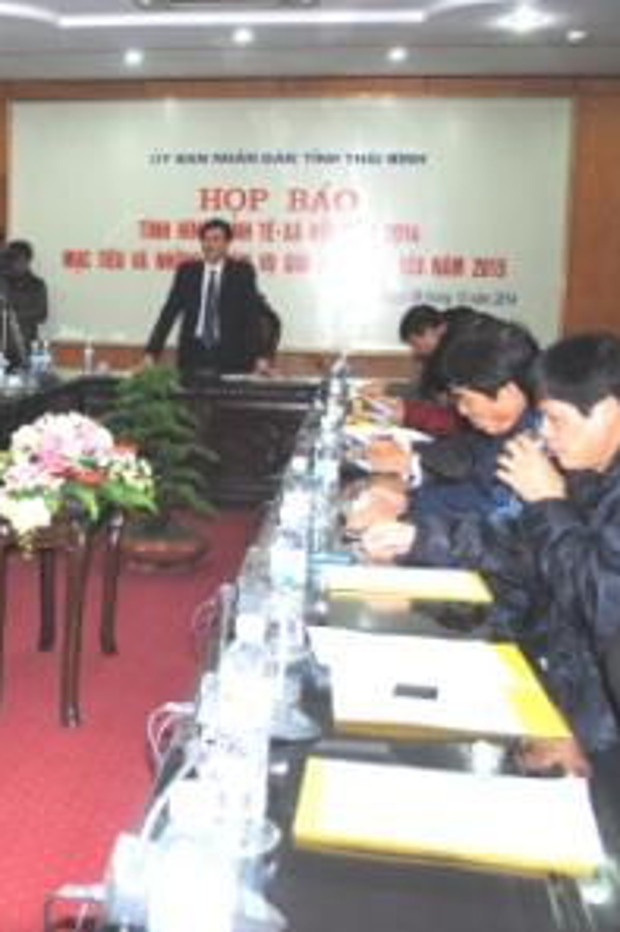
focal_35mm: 50
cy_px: 469
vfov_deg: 39.6
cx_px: 44
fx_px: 1293
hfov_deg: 26.0
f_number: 3.8
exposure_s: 1/60
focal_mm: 22
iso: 200
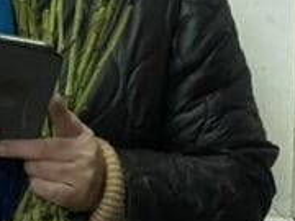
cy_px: 49
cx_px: -213
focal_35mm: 148
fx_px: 1261
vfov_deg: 10.0
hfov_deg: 12.4
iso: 500
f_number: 1.8
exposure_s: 1/50
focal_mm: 4.25
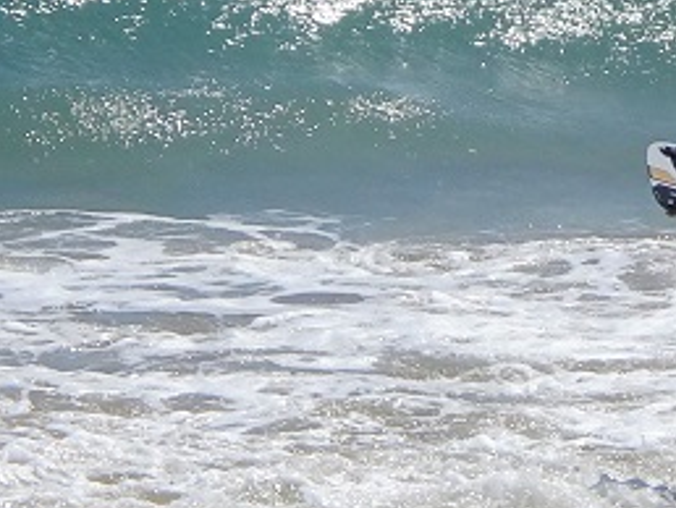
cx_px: 469
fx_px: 6705
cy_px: 89
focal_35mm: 343
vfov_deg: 4.3
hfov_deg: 5.8
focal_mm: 14.12
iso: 80
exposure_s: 1/1250
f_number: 5
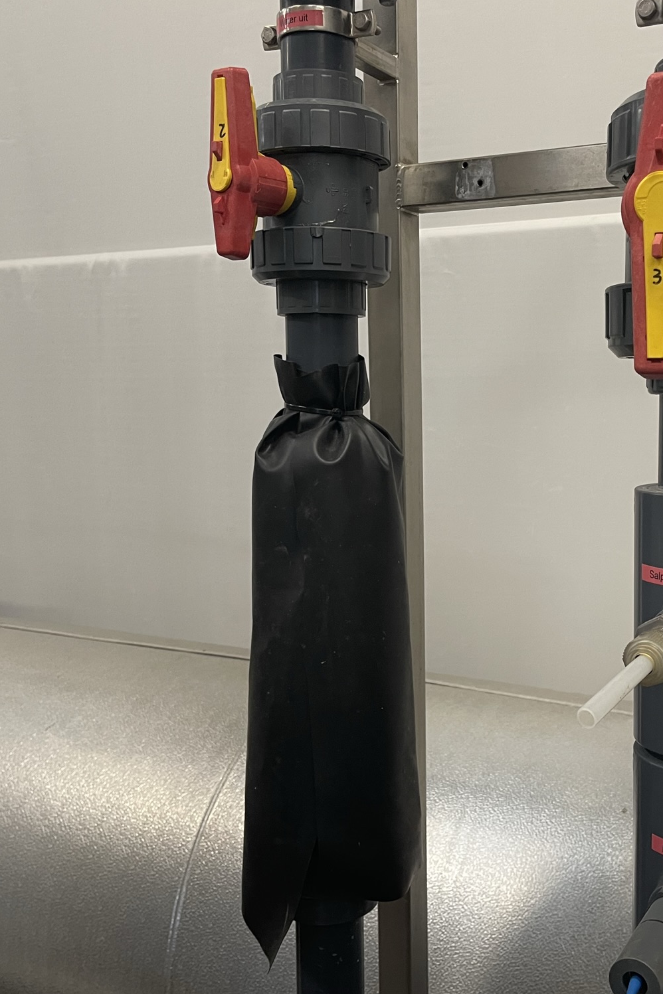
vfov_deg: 51.9
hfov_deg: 35.4
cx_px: 467
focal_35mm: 37
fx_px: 1022
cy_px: 493
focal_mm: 5.1
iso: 200
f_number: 1.6
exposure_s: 1/60
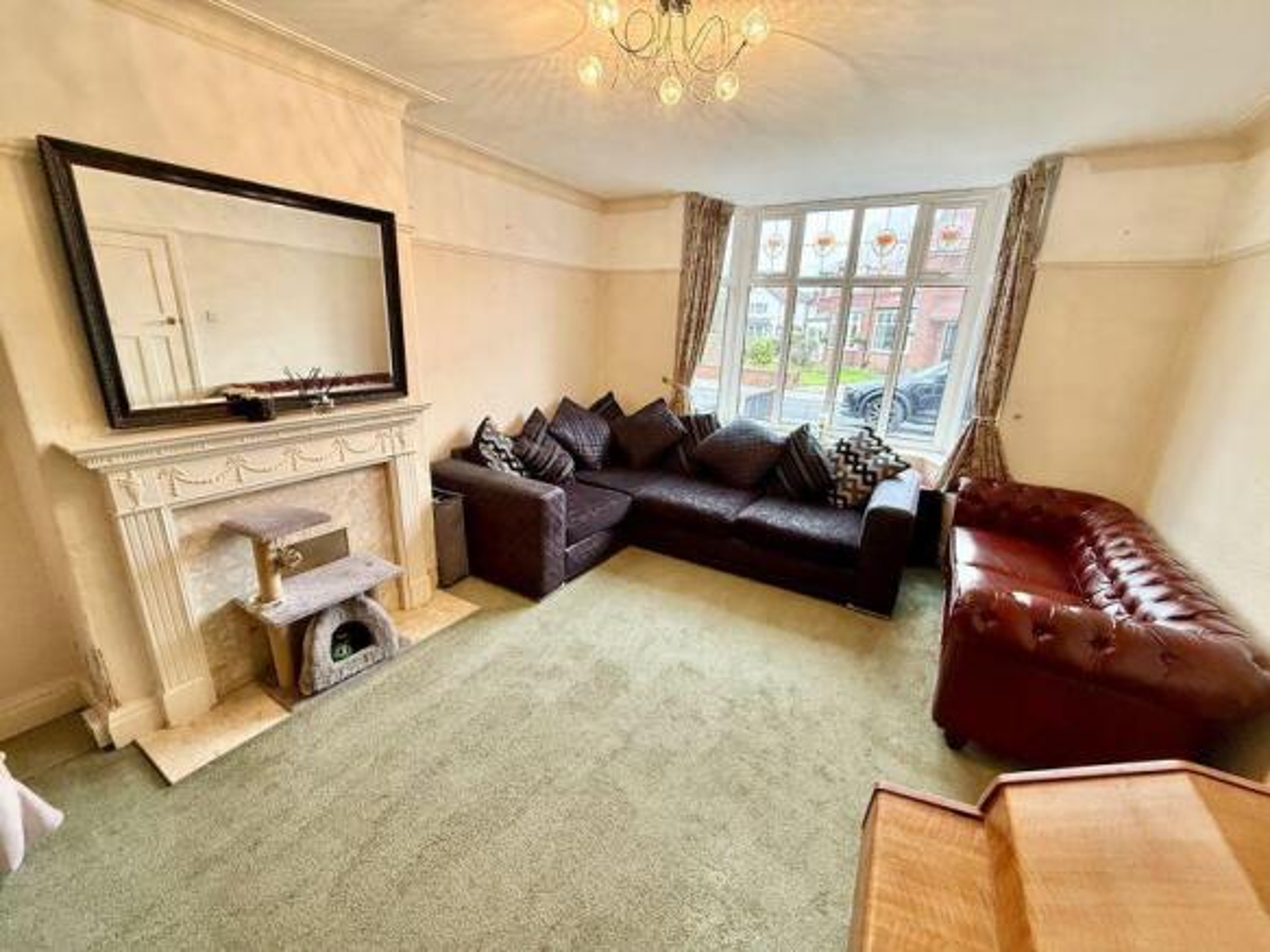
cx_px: 635
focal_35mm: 14
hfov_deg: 102.1
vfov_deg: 85.7
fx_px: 514
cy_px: 476
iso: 320
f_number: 2.2
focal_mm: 2.22
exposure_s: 1/50
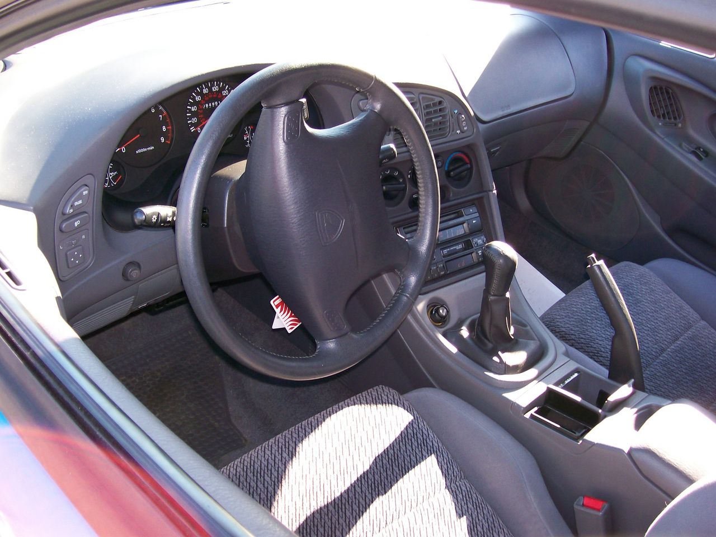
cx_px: 358
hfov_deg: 51.4
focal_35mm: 36
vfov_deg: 39.7
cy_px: 268
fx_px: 745
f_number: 2.7
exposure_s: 1/64
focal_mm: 6
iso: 80
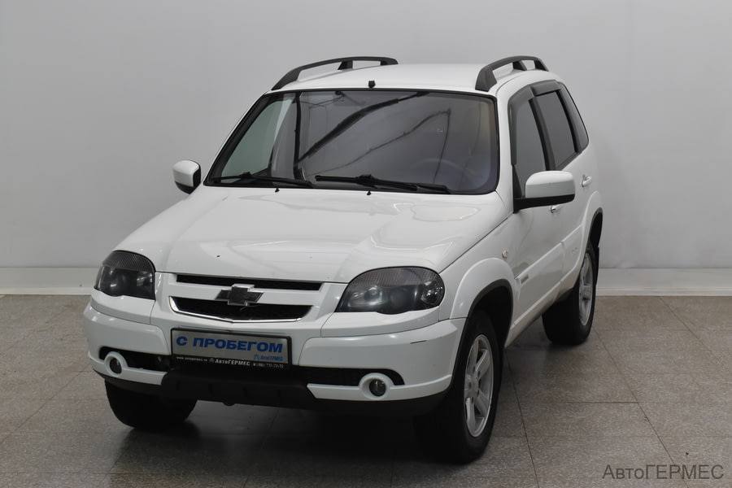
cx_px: 366
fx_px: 1220
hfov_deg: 33.4
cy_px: 244
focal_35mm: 60
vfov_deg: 22.6
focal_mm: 40
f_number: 10
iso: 800
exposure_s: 1/50
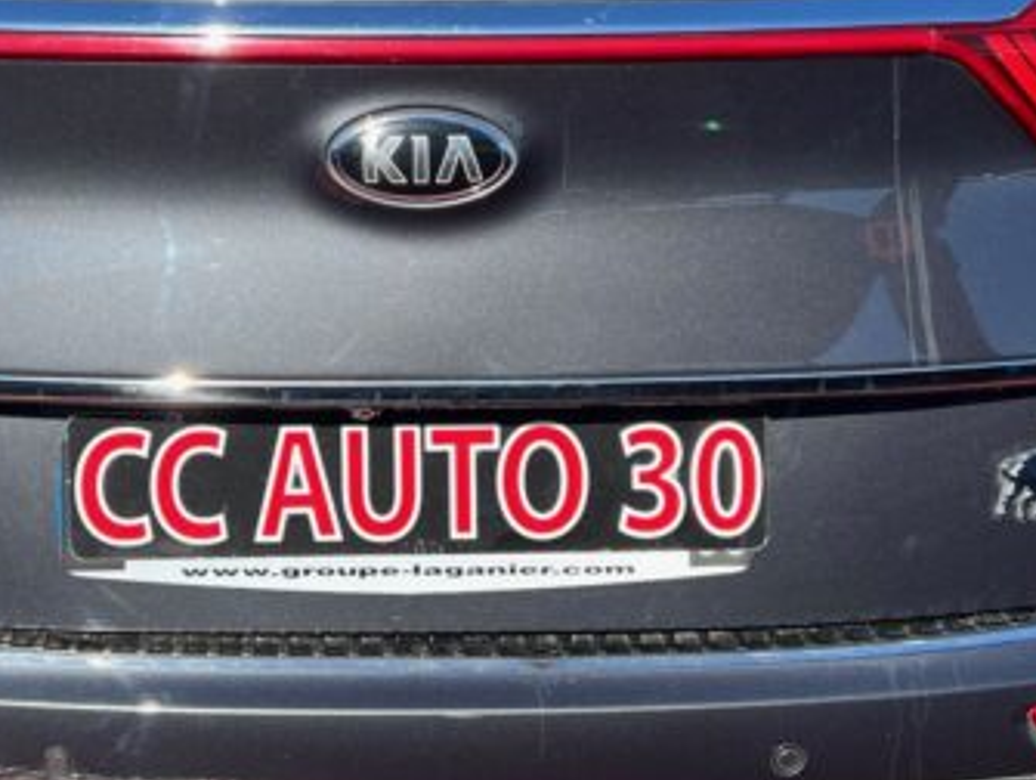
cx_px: 458
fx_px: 1858
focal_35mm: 62
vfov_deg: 23.6
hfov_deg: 31.1
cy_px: 251
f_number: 1.5
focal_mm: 5.7
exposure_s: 1/1511
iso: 50
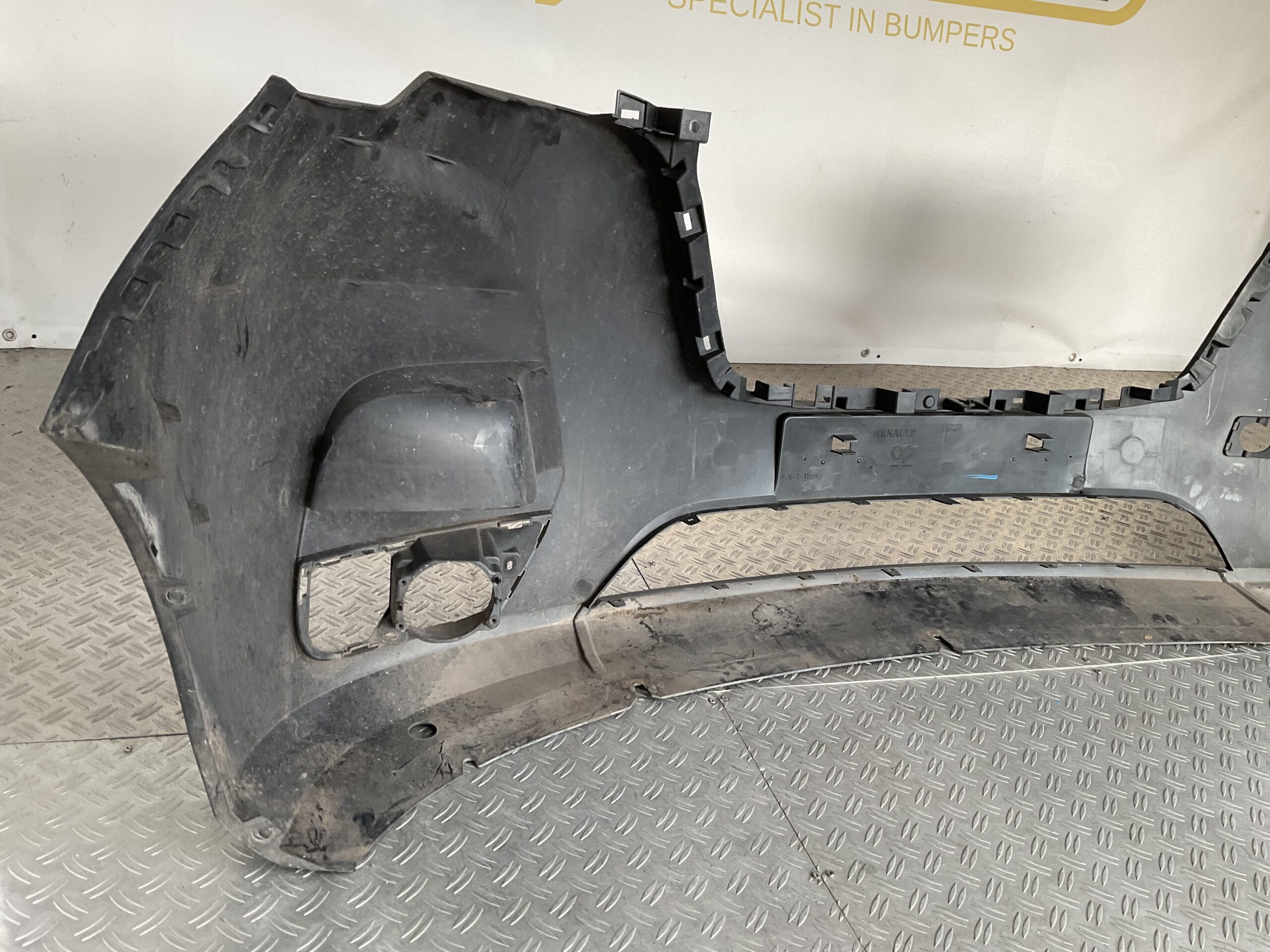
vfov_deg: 48.2
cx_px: 635
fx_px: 1064
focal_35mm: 29
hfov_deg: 61.7
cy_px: 476
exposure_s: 1/50
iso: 50
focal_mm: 3
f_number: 1.8
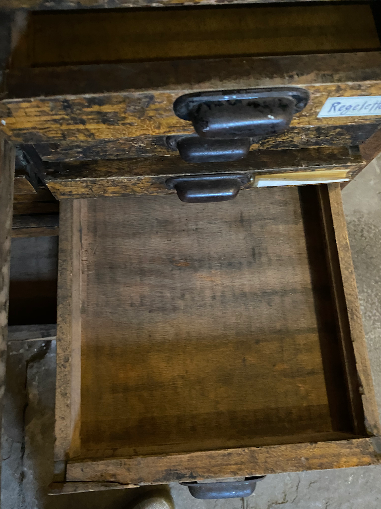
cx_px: 190
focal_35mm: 26
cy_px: 254
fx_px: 382
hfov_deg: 53.1
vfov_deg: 67.3
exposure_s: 1/25
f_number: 1.8
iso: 800
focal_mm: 4.25
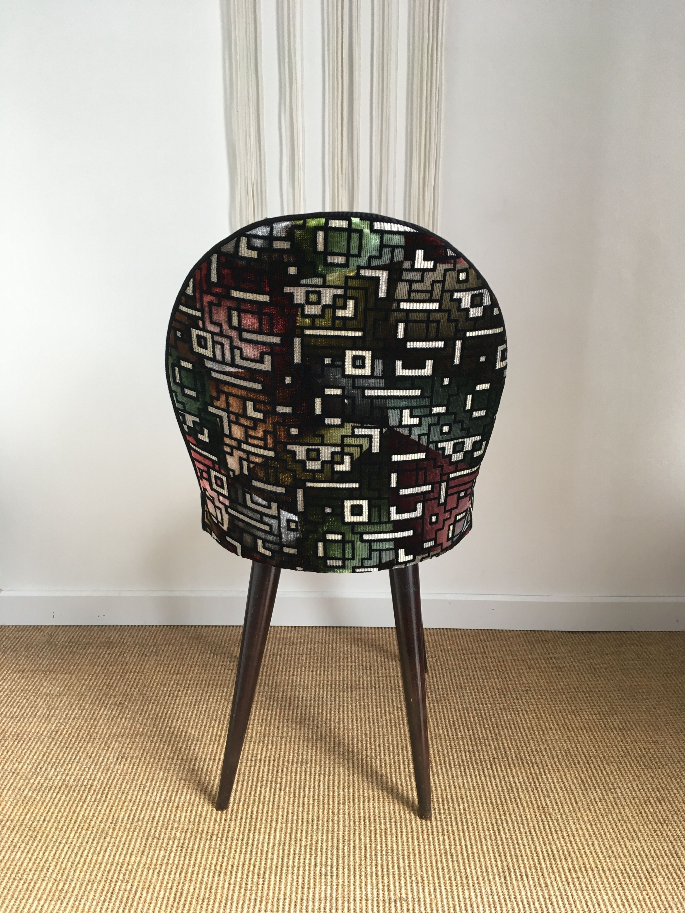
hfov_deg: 48.2
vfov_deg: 61.7
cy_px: 456
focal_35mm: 29
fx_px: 765
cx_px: 342
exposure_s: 1/33
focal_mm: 4.15
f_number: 2.2
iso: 32
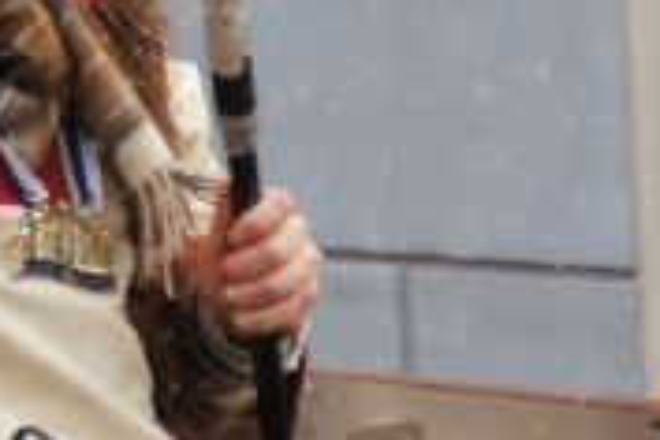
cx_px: -4
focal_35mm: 1029
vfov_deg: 1.3
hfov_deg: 2.0
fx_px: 18855
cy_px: -82
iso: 1600
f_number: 6.3
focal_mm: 135
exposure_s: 1/125
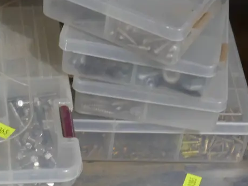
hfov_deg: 16.8
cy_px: 142
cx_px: 10
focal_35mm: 115
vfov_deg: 12.9
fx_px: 825
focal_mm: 26
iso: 1250
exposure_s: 1/60
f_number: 5.3
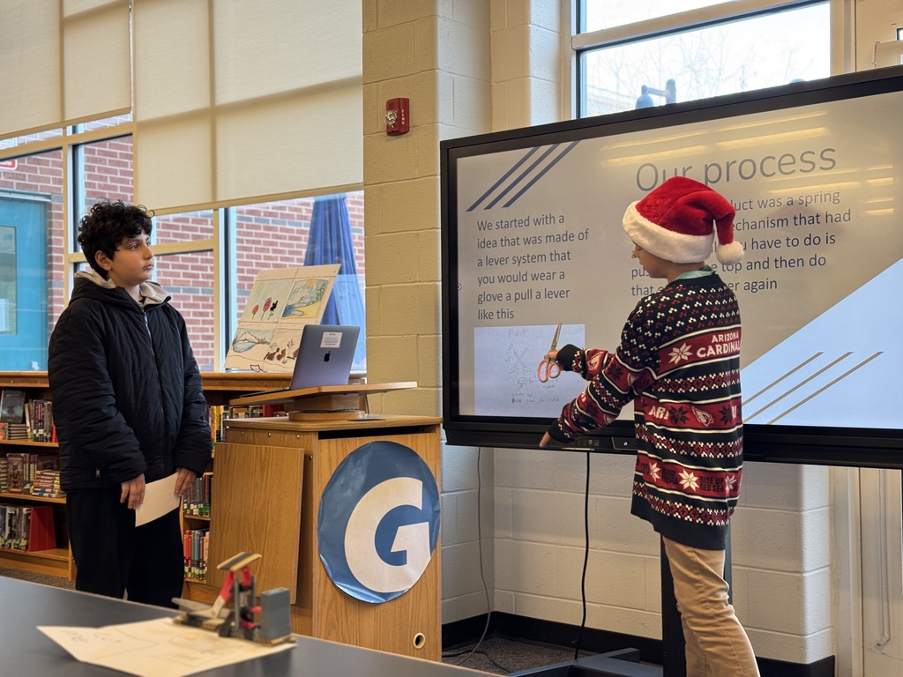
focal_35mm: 48
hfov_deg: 39.7
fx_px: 1252
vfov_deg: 30.3
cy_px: 338
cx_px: 452
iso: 50
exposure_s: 1/60
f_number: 1.78
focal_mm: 6.76
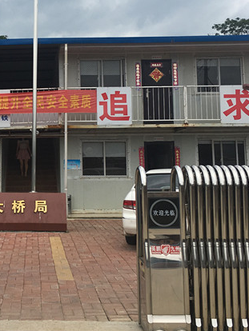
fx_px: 537
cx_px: 19
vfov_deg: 34.1
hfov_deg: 25.2
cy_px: 120
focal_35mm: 56
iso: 25
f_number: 2.2
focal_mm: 4.15
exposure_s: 1/1876
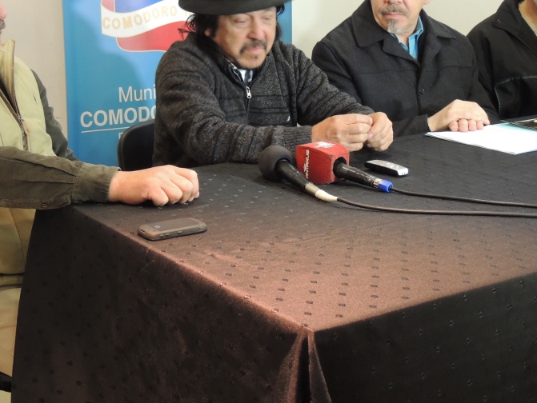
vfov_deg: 23.8
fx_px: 947
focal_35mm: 61
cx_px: 247
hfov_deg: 31.7
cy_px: 111
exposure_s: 1/13
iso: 400
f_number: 3.3
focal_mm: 7.1
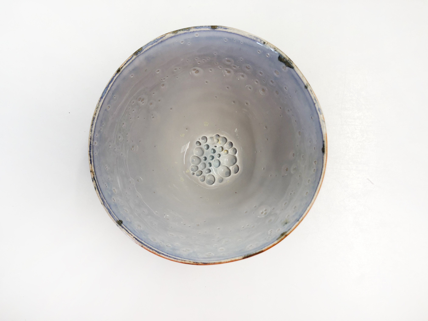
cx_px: 214
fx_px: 346
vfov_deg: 49.7
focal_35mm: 28
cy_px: 160
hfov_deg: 63.4
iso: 32
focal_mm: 4
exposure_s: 1/33
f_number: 1.8
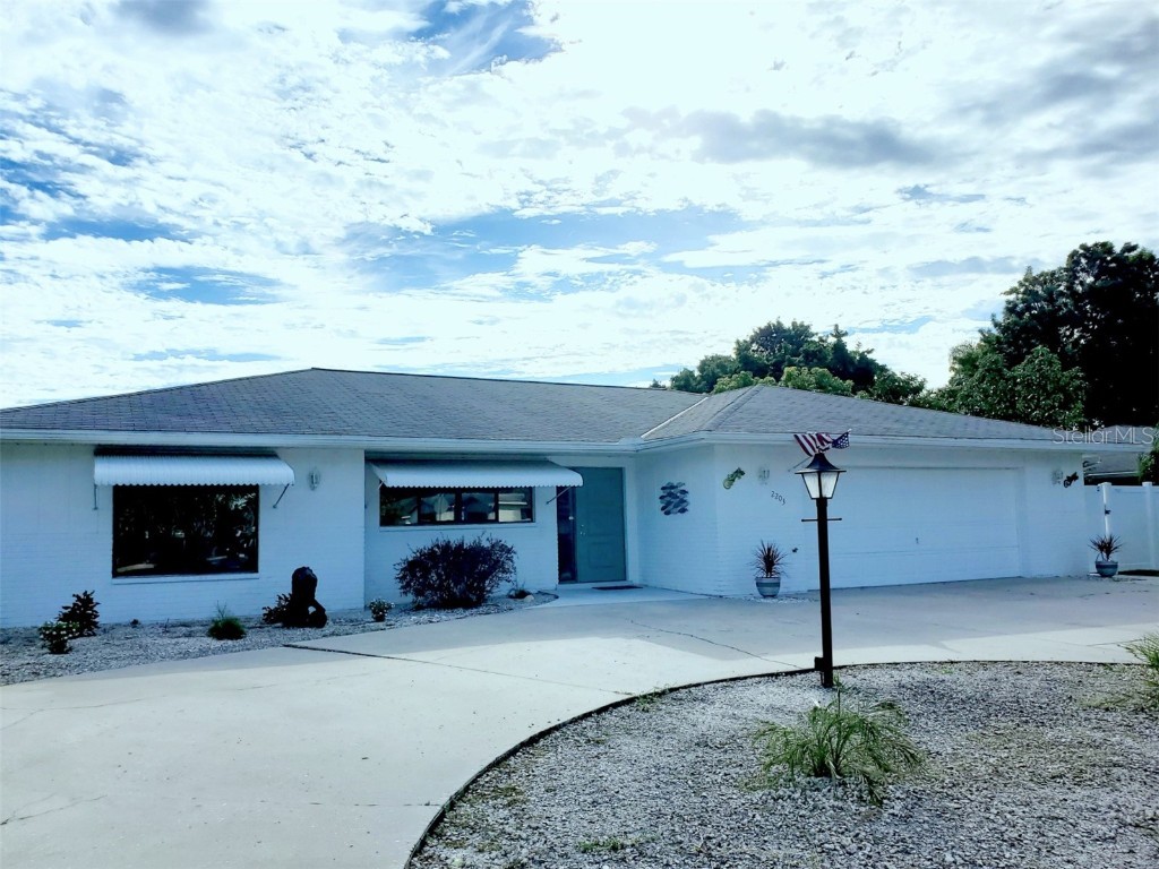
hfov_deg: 67.3
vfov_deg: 53.1
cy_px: 434
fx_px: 871
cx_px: 580
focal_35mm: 26
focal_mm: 4.3
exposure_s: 1/10000
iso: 50
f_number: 2.4
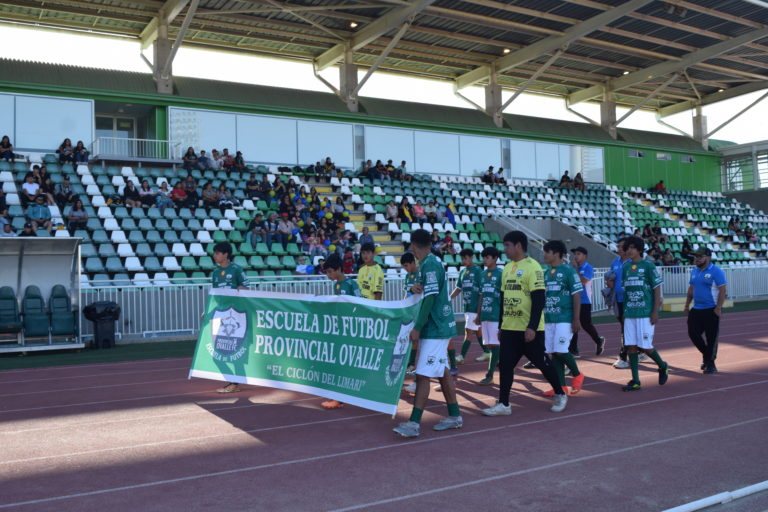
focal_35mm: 36
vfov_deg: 36.9
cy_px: 256
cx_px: 384
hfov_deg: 53.1
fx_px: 768
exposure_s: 1/250
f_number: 8
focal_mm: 24
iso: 250
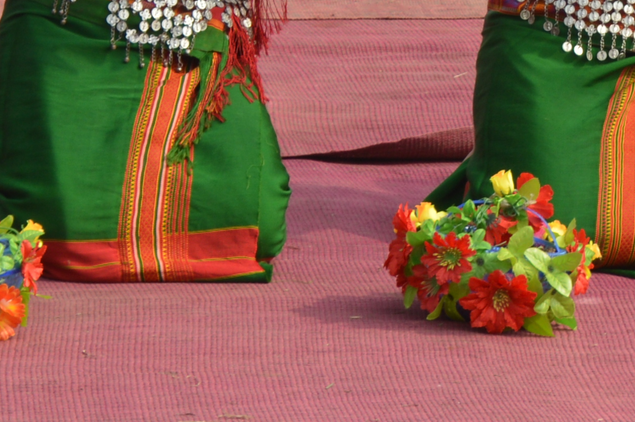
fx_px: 5851
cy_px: -577
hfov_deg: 6.1
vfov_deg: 4.1
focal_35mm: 332
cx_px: 1185
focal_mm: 46
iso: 100
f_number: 7.1
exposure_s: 1/250
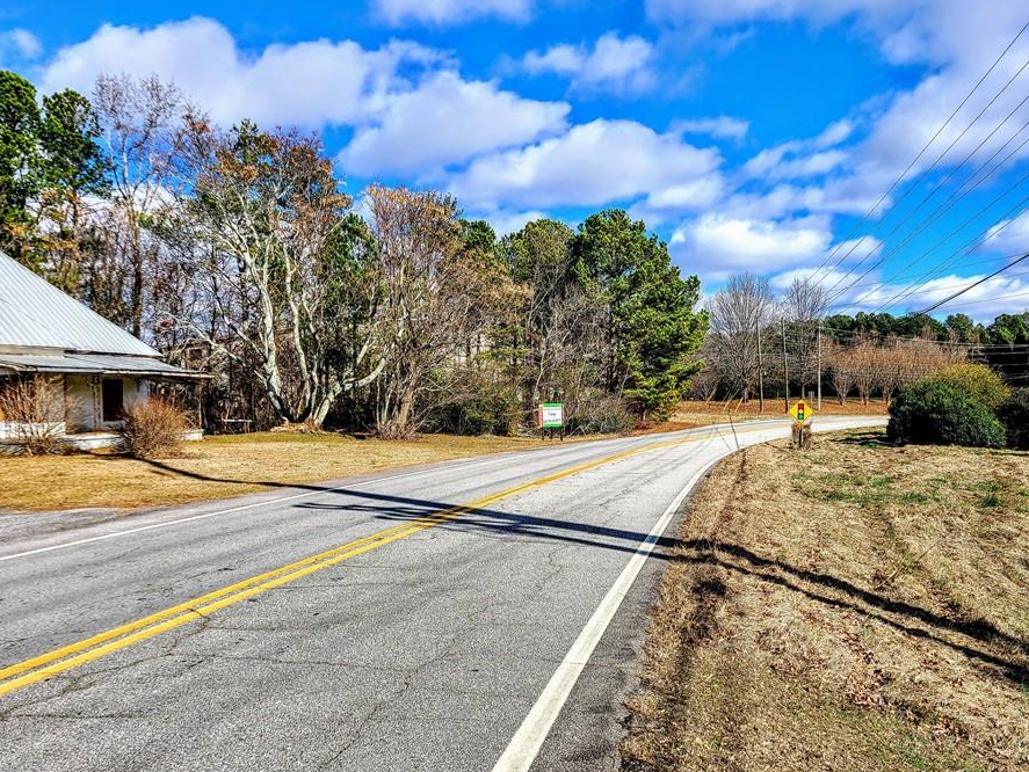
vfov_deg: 46.8
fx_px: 892
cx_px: 570
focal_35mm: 30
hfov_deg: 59.8
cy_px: 395
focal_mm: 5.4
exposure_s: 1/2175
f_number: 1.8
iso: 40
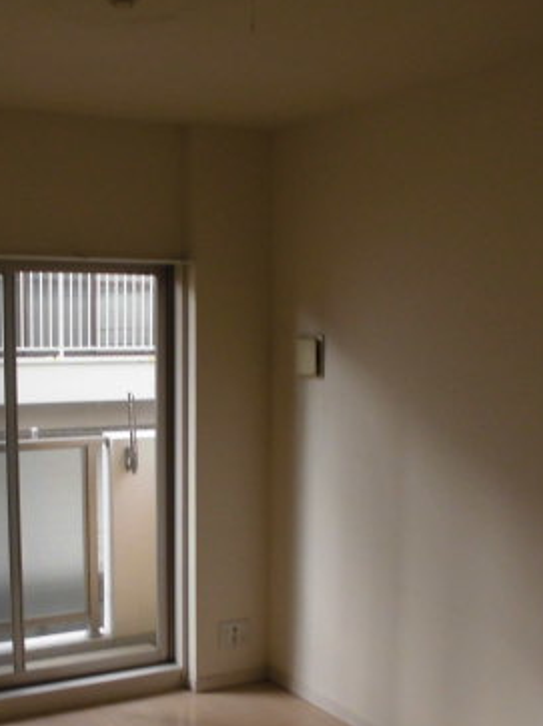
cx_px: 212
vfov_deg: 40.8
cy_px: 473
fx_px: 963
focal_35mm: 46
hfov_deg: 31.4
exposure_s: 1/60
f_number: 3.5
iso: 100
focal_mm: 4.6
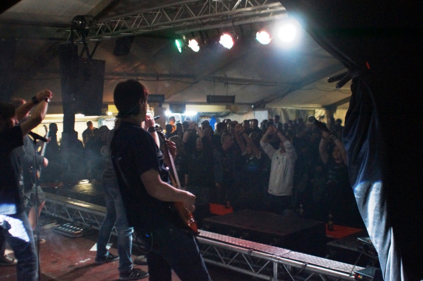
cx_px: 212
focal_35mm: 42
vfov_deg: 31.8
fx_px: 493
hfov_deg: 46.5
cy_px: 140
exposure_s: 1/80
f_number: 3.5
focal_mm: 28
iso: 3200
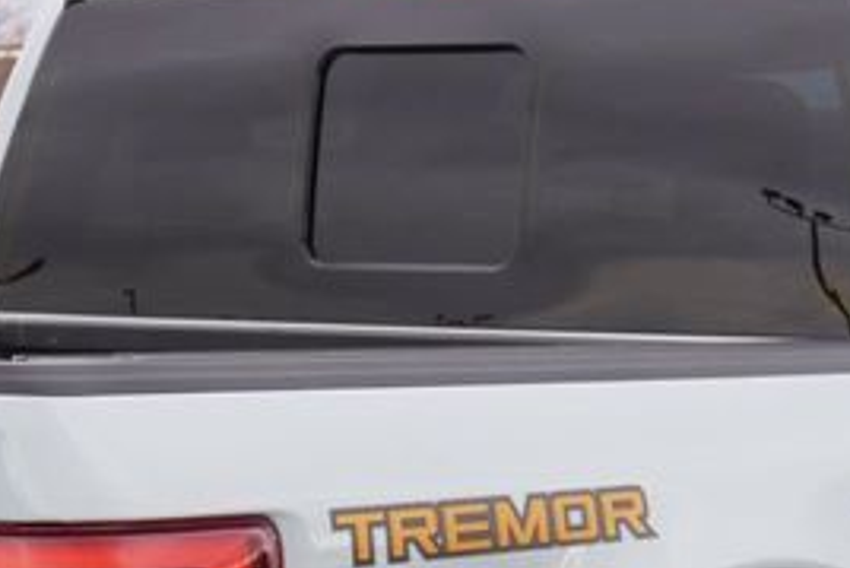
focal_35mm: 172
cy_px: 841
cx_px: 336
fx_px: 4063
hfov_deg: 11.9
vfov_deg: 7.8
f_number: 5.6
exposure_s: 1/80
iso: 100
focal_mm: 30
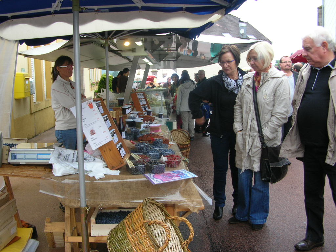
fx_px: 340
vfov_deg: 40.7
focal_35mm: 35
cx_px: 168
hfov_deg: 52.6
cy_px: 126
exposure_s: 1/34.6
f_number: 2.8
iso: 50
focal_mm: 5.8
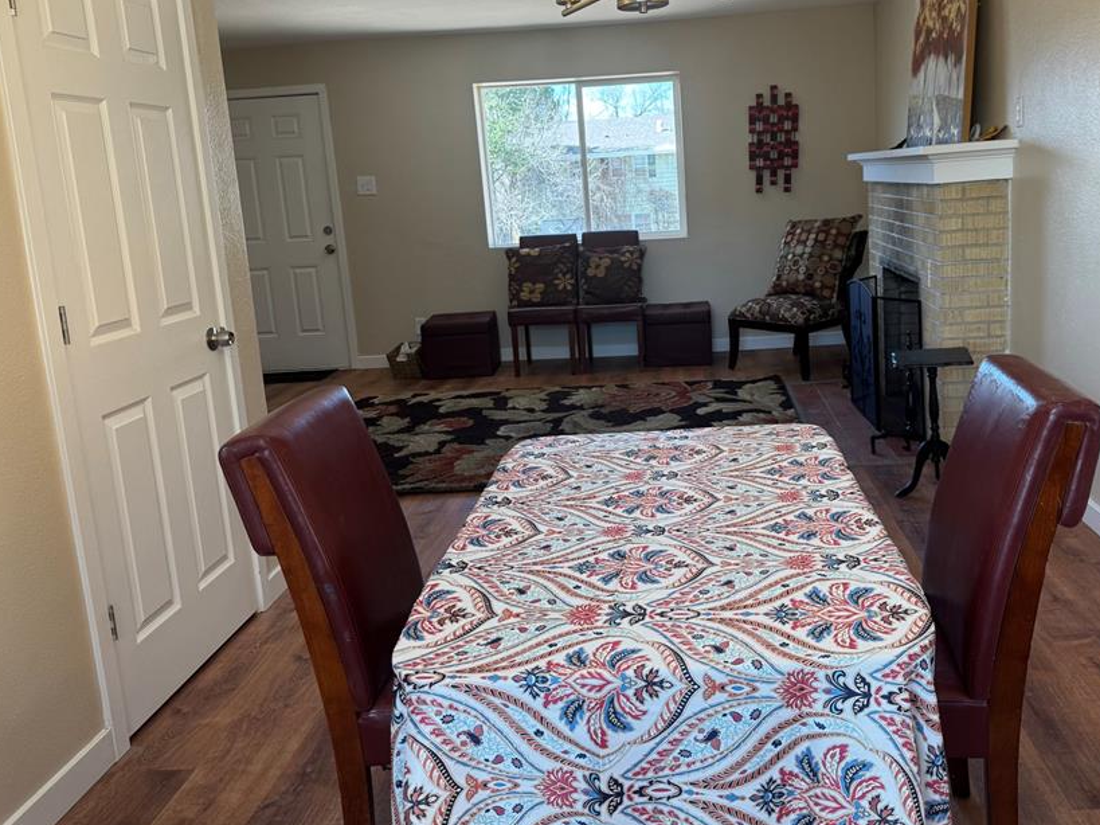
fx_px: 953
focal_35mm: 30
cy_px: 341
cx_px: 647
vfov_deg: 46.6
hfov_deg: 59.6
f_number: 1.78
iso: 80
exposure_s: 1/120
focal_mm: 6.76
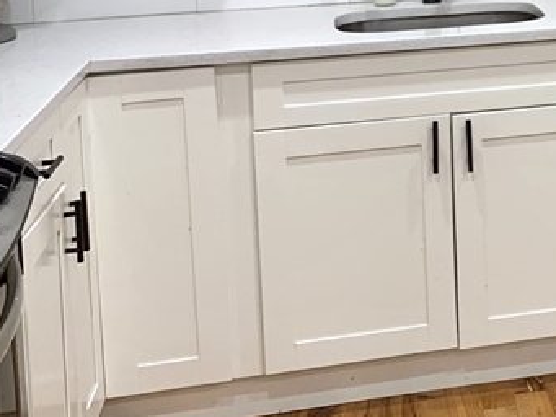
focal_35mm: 78
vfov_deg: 17.9
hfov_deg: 22.3
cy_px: -91
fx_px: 1253
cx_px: 735
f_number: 1.8
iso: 80
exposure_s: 1/60
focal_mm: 4.25
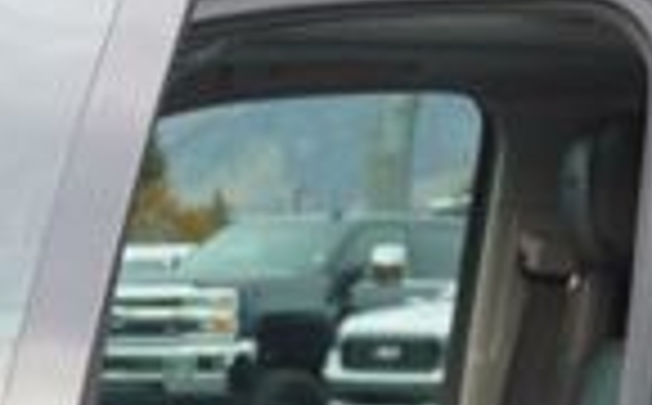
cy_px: 936
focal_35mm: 206
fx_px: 3646
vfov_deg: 6.1
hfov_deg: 10.1
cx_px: -90
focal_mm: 19
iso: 100
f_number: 4
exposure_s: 1/60
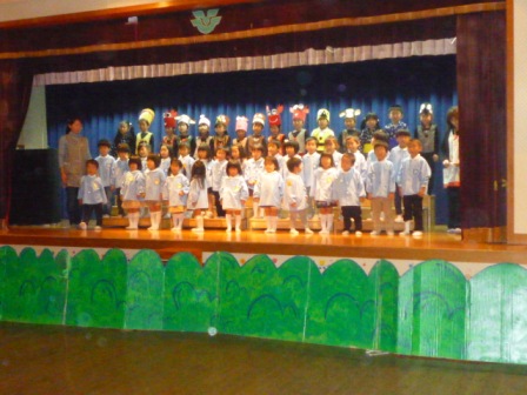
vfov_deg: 31.5
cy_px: 198
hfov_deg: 41.2
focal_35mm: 46
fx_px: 700
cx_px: 264
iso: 1000
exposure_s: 1/30
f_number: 2.8
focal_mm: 4.5
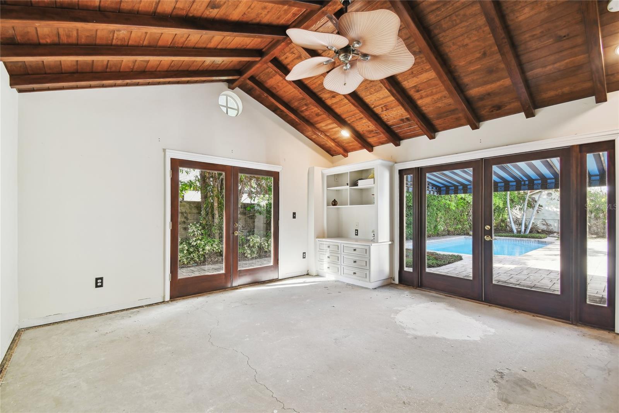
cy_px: 206
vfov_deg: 77.3
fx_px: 258
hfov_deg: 100.4
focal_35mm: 15
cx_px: 310
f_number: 7.1
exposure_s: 1/13
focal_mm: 10
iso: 100
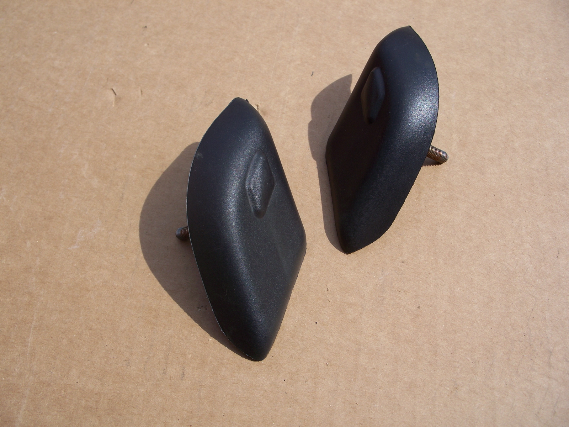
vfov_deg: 38.7
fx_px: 608
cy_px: 214
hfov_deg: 50.1
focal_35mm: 37
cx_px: 284
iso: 64
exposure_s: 1/500
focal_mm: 7.8
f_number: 4
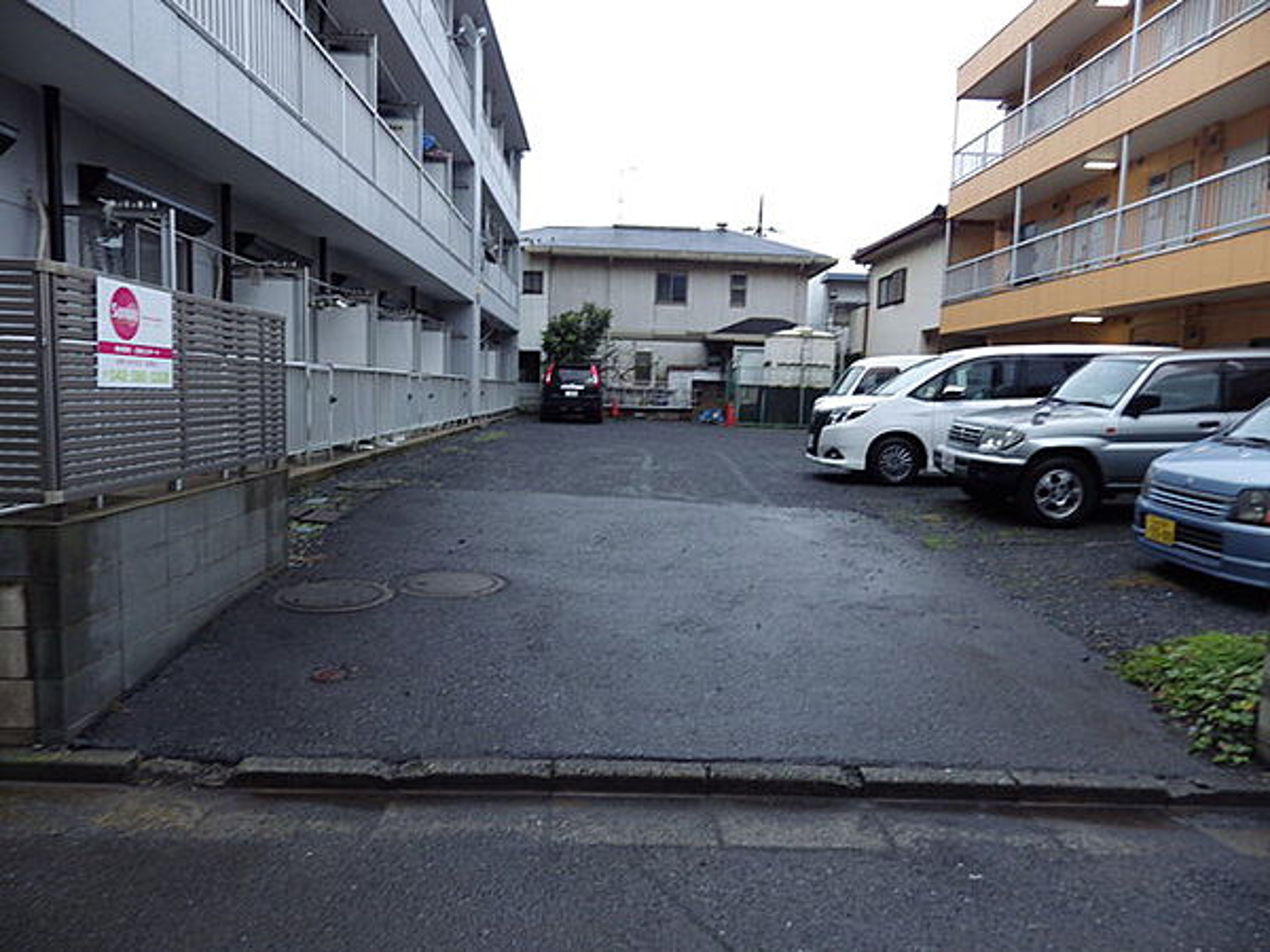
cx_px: 635
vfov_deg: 61.1
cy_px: 476
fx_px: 807
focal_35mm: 22
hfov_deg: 76.4
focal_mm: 4
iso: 125
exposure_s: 1/45
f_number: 3.1
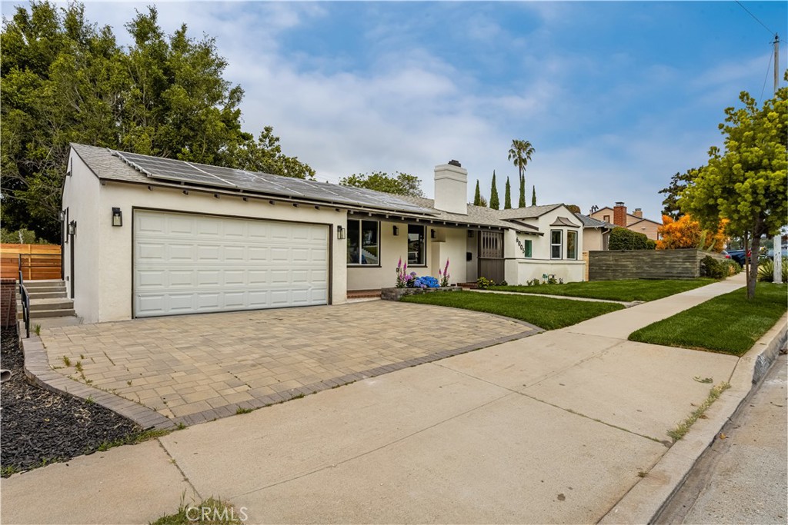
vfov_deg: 64.6
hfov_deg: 86.9
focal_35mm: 19
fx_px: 416
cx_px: 394
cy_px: 262
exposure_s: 1/1000
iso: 125
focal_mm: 19
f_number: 8
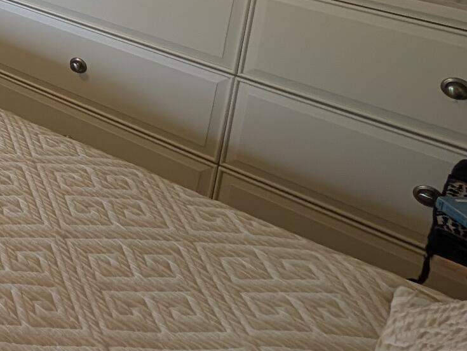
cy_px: -140
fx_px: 662
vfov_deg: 24.7
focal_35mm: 49
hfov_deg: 23.2
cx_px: -348
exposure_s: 1/120
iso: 58
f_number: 1.95
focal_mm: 2.23
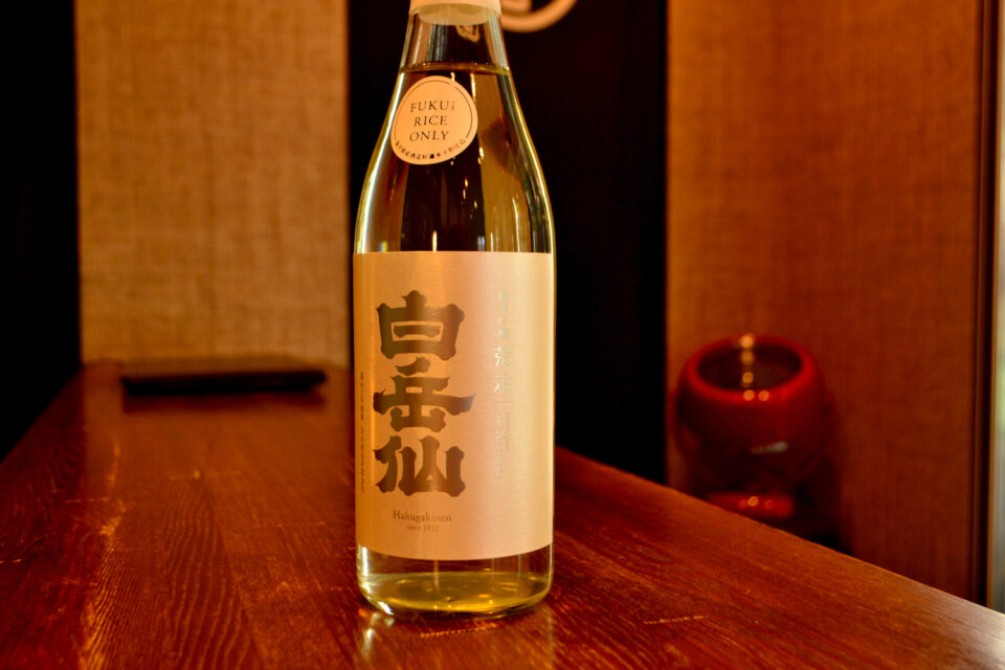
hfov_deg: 53.1
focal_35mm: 36
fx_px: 1005
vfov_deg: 36.9
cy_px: 335
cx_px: 502
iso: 320
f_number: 4
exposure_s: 1/30
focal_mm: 24
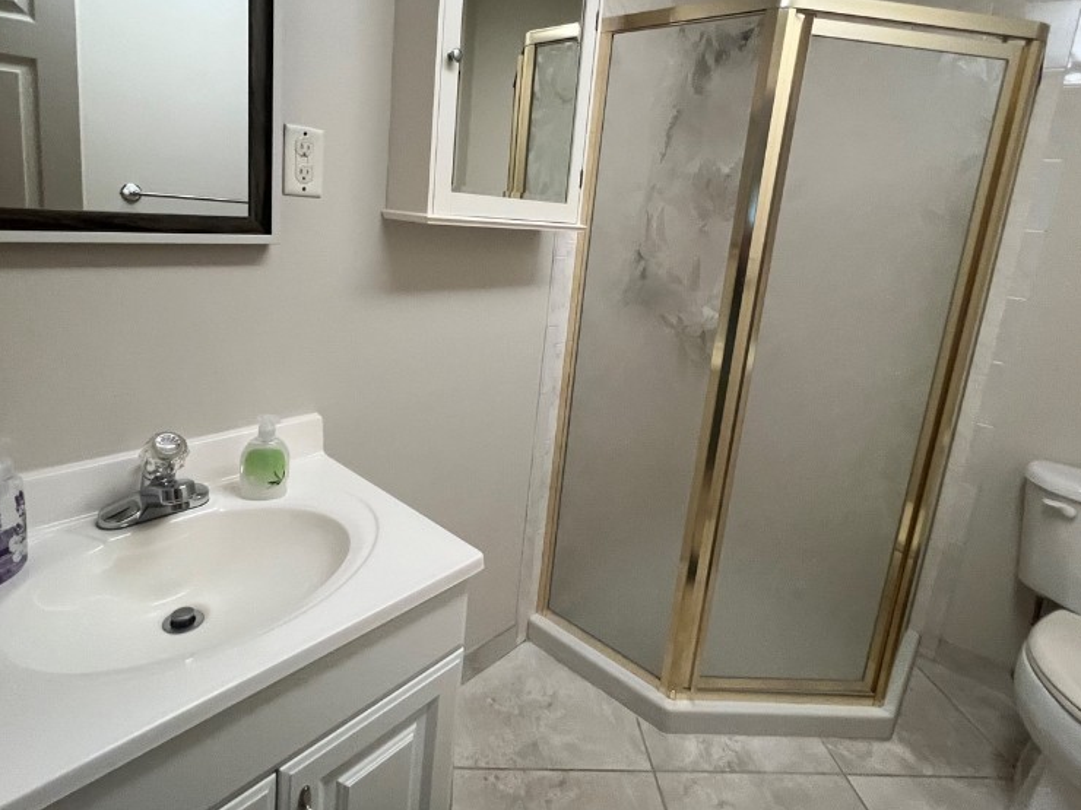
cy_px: 321
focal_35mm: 18
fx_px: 562
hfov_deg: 87.7
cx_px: 514
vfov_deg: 70.8
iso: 250
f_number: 1.8
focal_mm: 1.57
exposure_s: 1/120
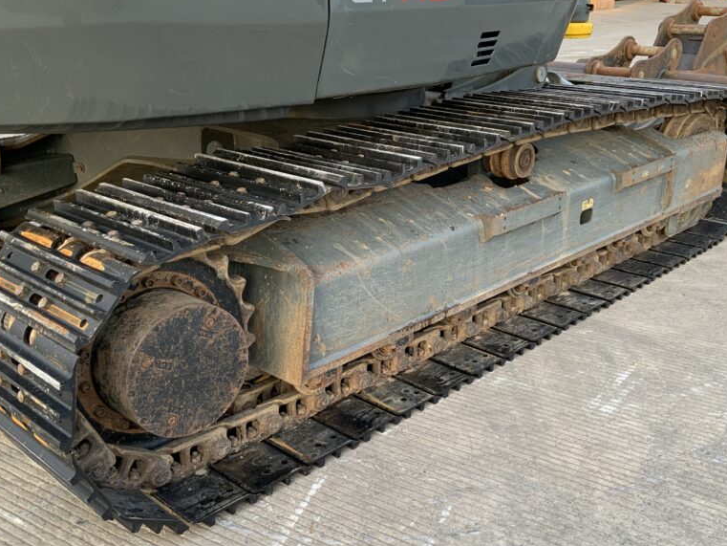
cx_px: 417
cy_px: 311
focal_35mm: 39
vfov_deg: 36.8
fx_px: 819
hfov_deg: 47.7
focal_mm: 3
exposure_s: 1/122
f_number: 1.8
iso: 50
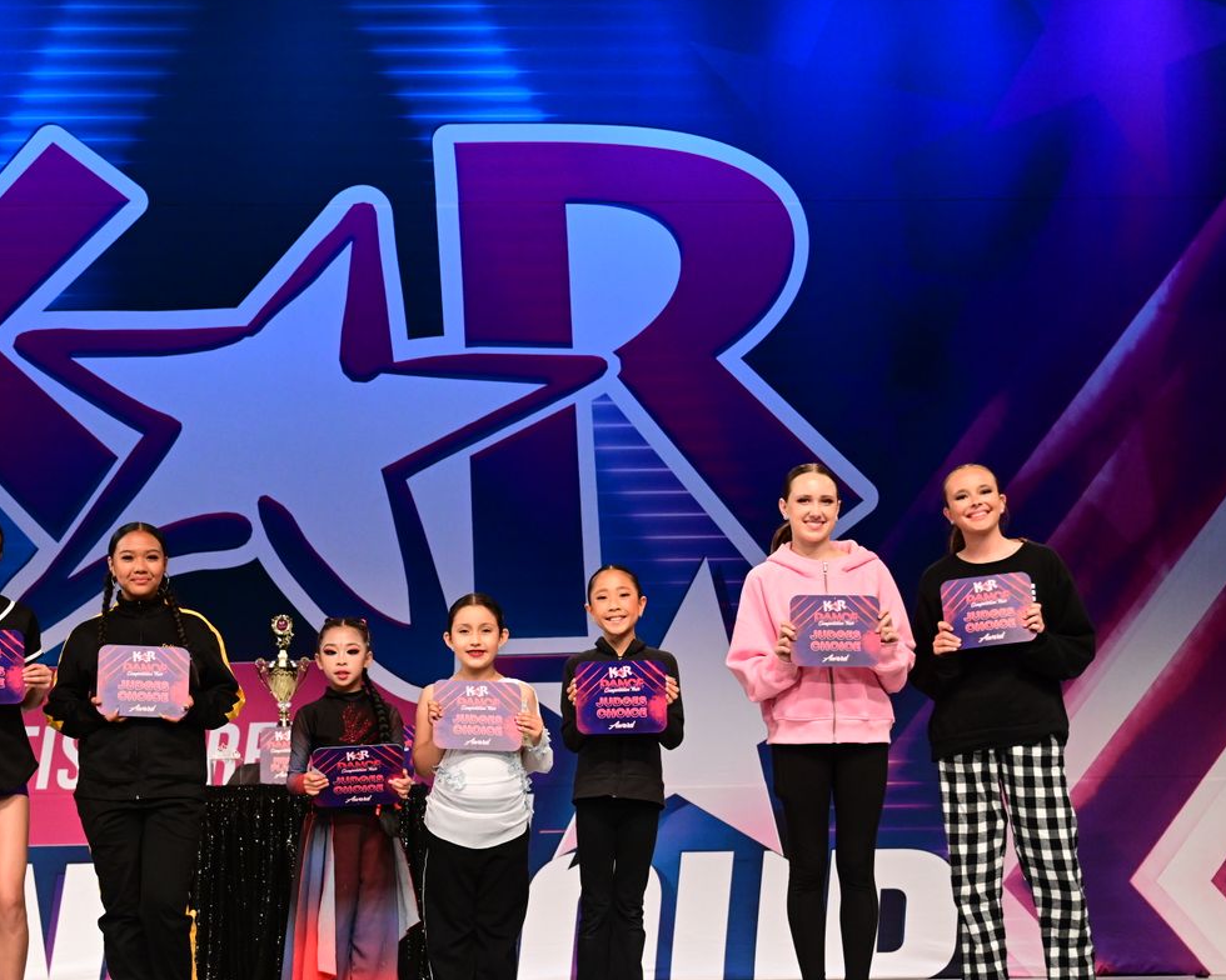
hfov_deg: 24.0
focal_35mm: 79
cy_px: 606
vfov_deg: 19.4
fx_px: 2867
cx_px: 375
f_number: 4
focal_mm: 55
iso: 3200
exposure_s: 1/800
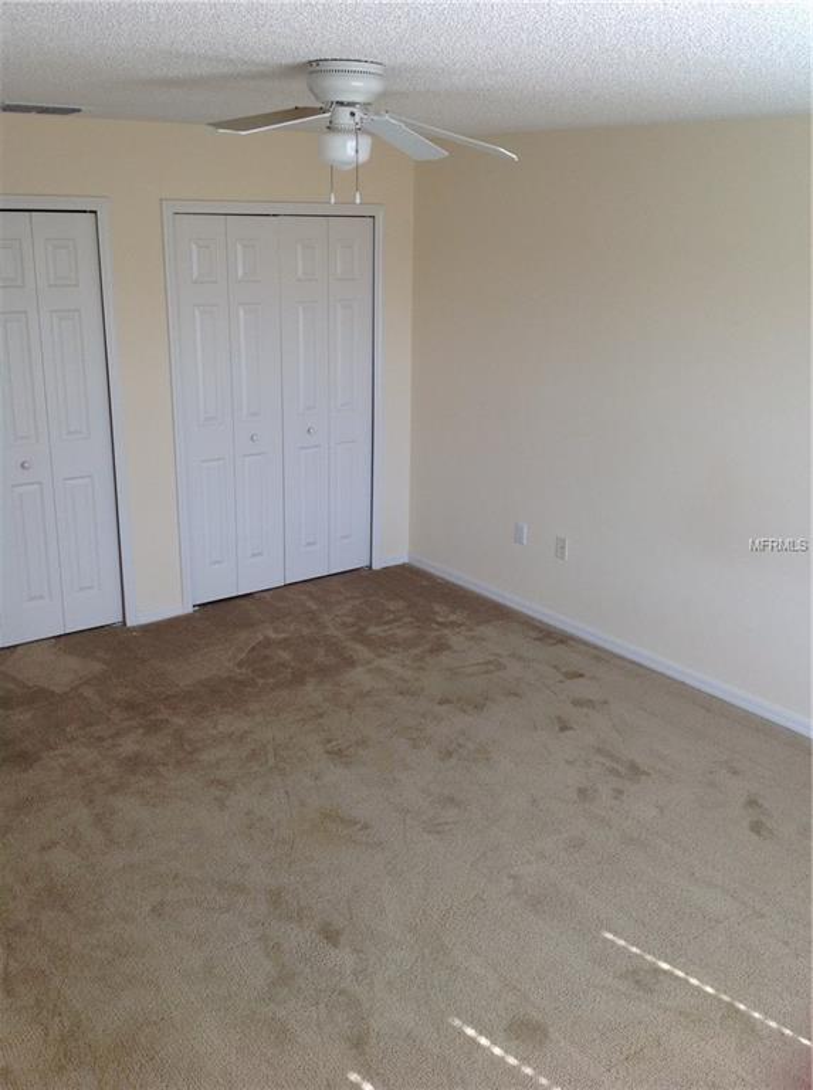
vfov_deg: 52.7
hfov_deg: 40.6
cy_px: 545
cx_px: 406
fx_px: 1100
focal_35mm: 35
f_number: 2.4
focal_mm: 4.28
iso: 50
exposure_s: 1/131
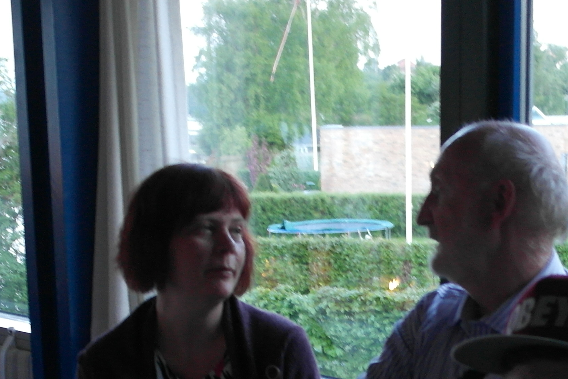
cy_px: 492
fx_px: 1530
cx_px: 388
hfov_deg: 20.9
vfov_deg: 13.6
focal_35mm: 97
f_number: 3.5
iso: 800
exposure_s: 1/20
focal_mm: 20
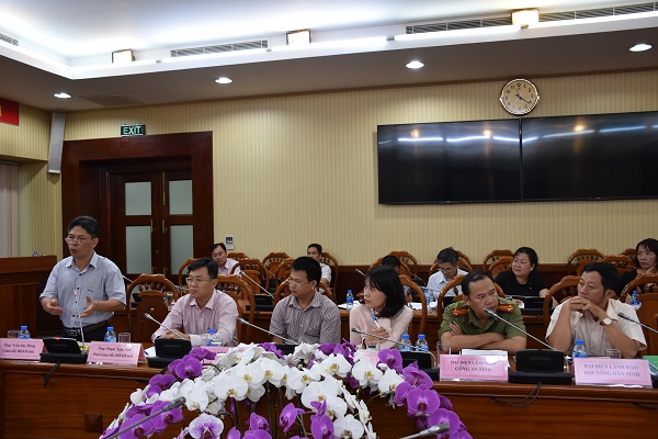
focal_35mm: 30
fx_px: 548
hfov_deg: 61.9
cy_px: 220
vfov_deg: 43.6
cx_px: 329
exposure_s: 1/80
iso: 800
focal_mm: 20
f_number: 4.5
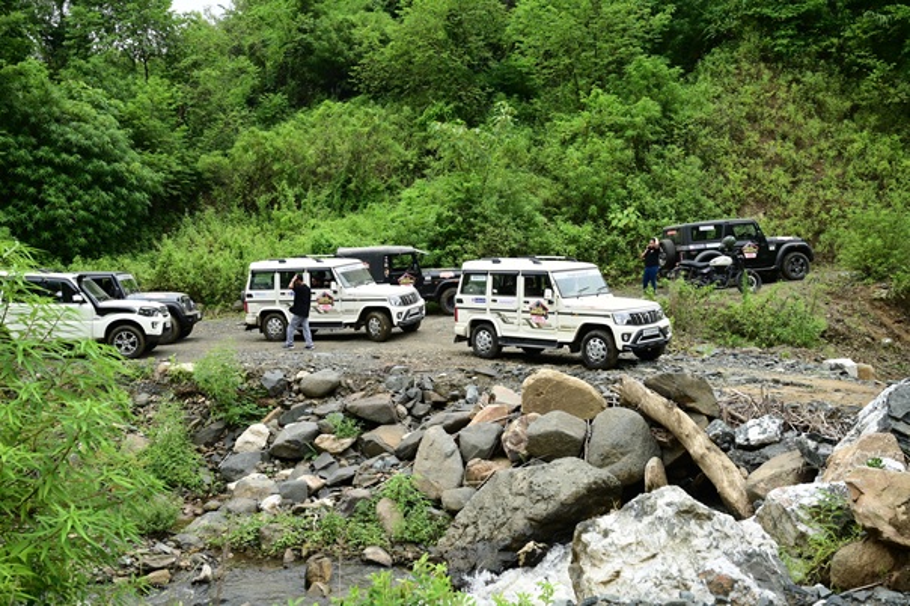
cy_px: 303
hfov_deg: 51.9
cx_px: 455
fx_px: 935
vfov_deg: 35.9
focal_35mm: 37
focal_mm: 37
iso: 500
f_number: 5.6
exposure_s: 1/500
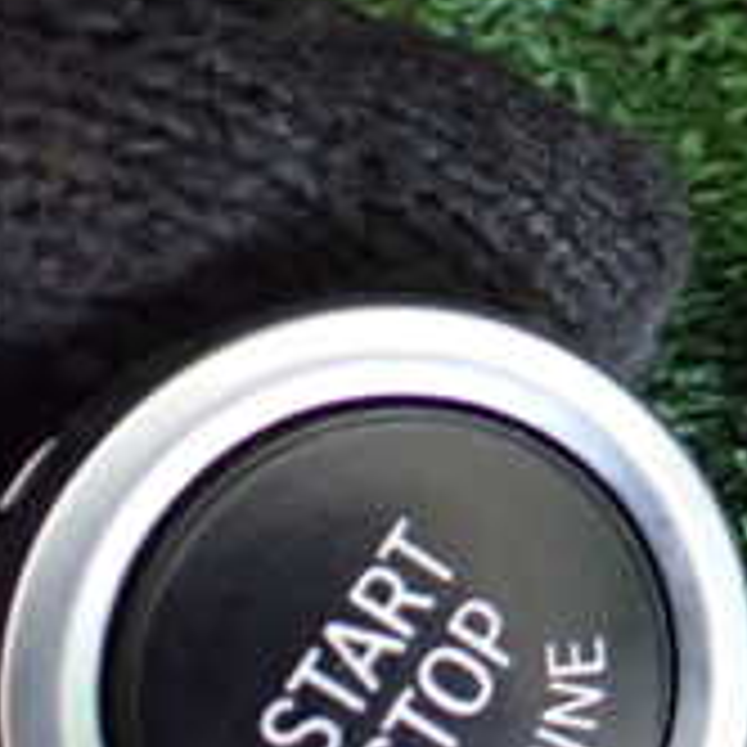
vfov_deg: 18.1
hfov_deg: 16.3
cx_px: 1174
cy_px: 364
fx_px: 2344
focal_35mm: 96
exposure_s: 1/60
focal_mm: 5.4
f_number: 2.3
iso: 800
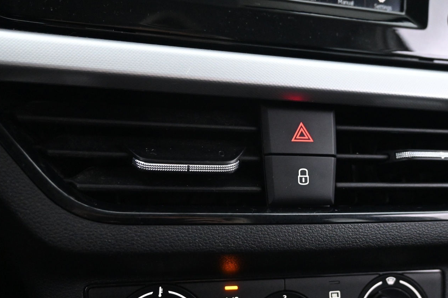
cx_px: 250
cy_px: 155
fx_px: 464
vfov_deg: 35.6
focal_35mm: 37
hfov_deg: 51.4
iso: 4500
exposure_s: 1/30
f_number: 3.8
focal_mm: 19.5
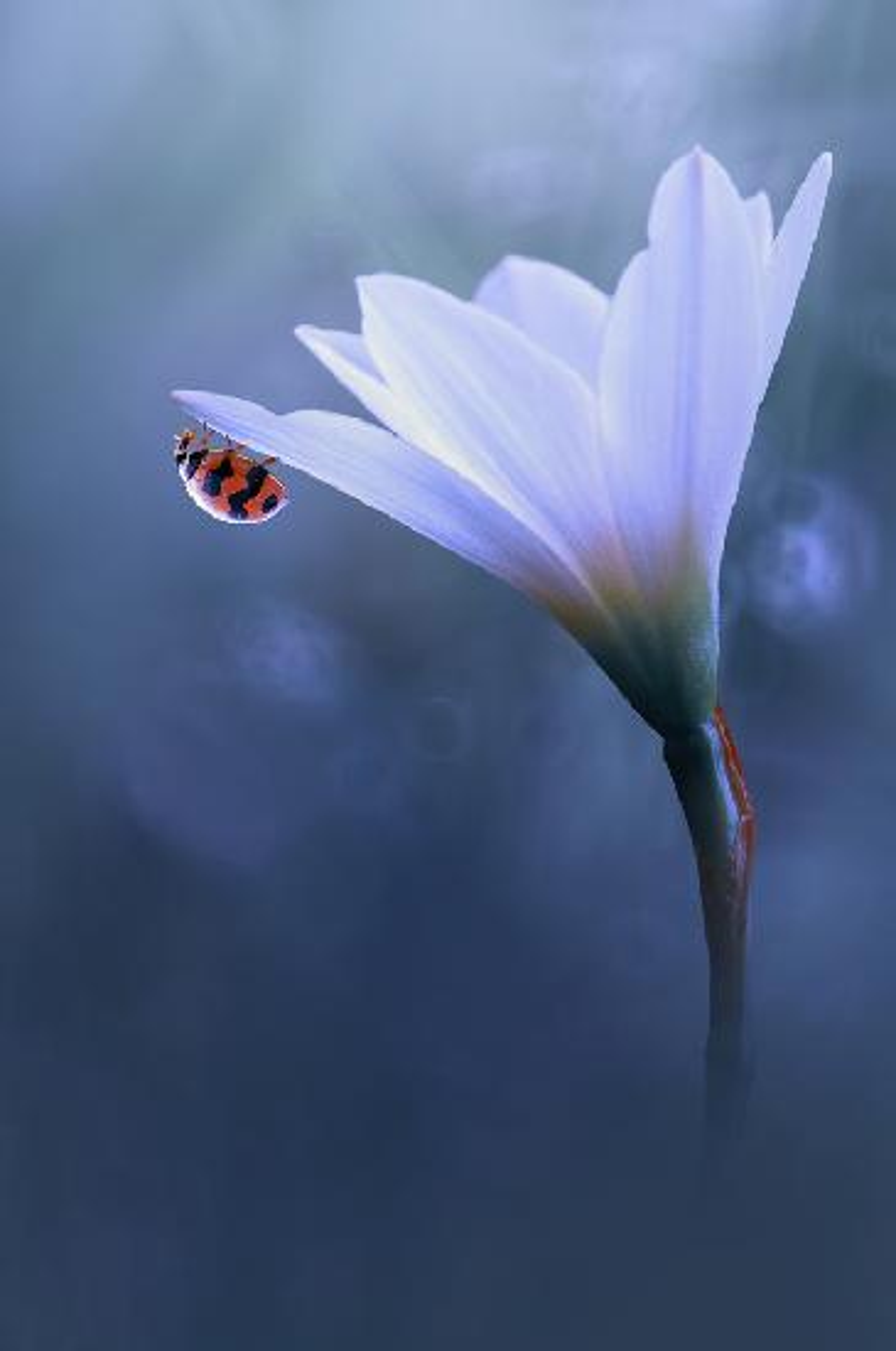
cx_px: 448
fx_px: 5898
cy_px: 676
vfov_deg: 13.1
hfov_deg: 8.7
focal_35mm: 158
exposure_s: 1/800
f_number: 3.2
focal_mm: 105
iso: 100
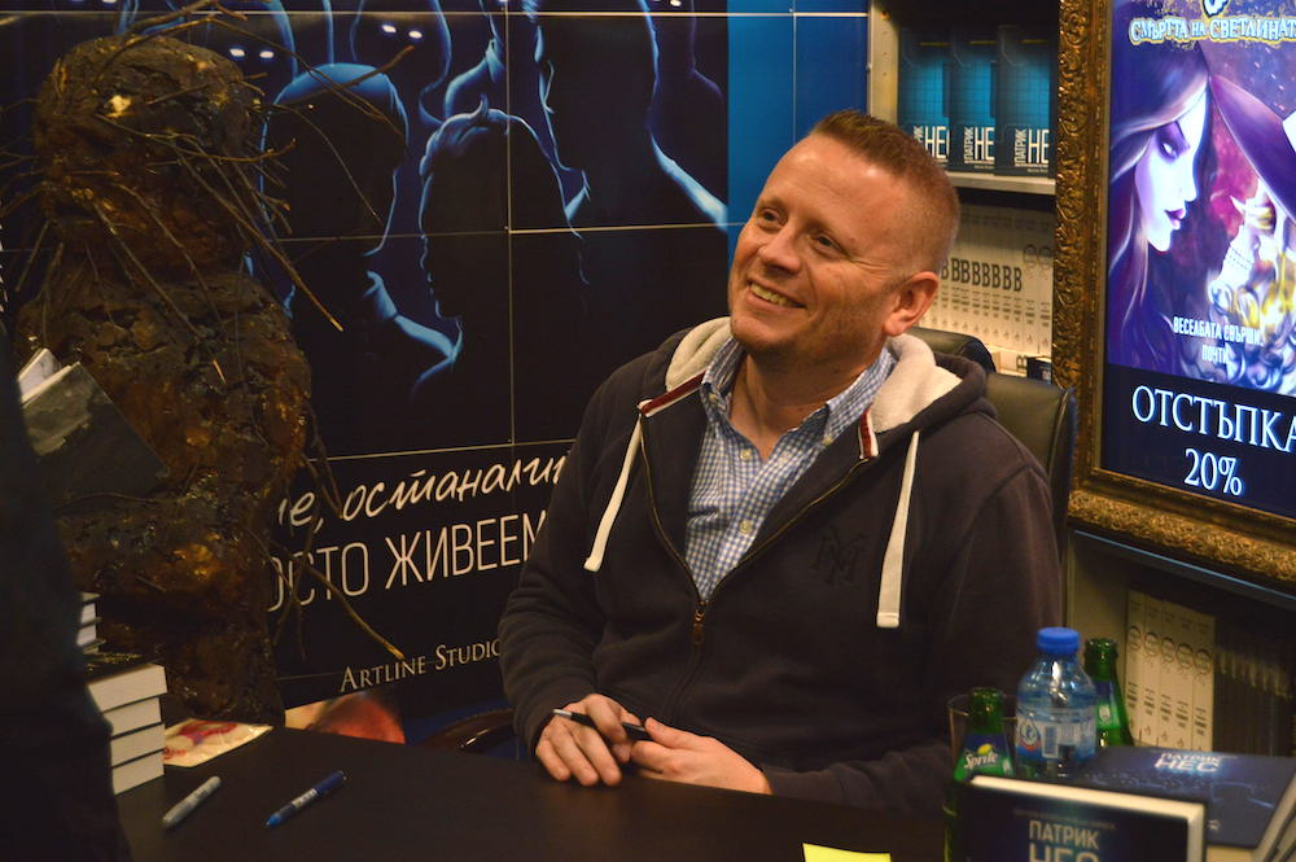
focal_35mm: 63
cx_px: 648
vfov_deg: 21.5
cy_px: 431
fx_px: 2266
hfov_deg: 31.9
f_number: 5
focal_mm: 42
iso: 800
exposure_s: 1/40
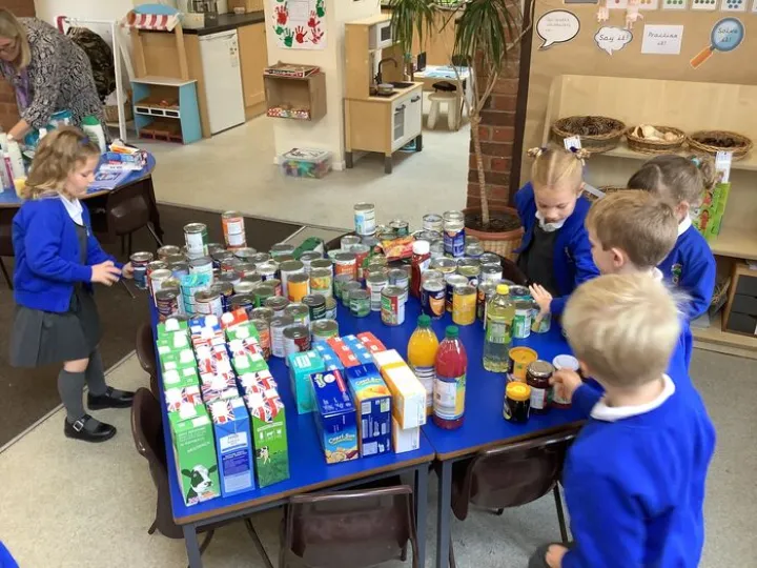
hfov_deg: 58.4
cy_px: 284
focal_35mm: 31
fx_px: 678
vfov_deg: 45.4
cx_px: 378
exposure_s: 1/50
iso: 100
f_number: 2.4
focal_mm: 3.3
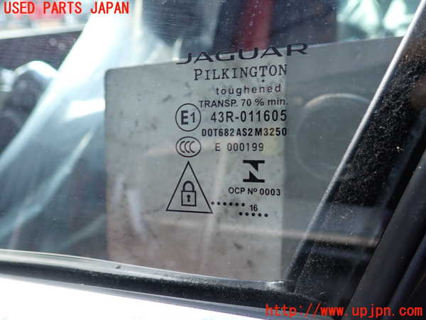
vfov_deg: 46.8
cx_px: 213
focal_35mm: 30
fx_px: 369
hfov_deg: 60.0
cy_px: 160
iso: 160
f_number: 2.3
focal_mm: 5.4
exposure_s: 1/60
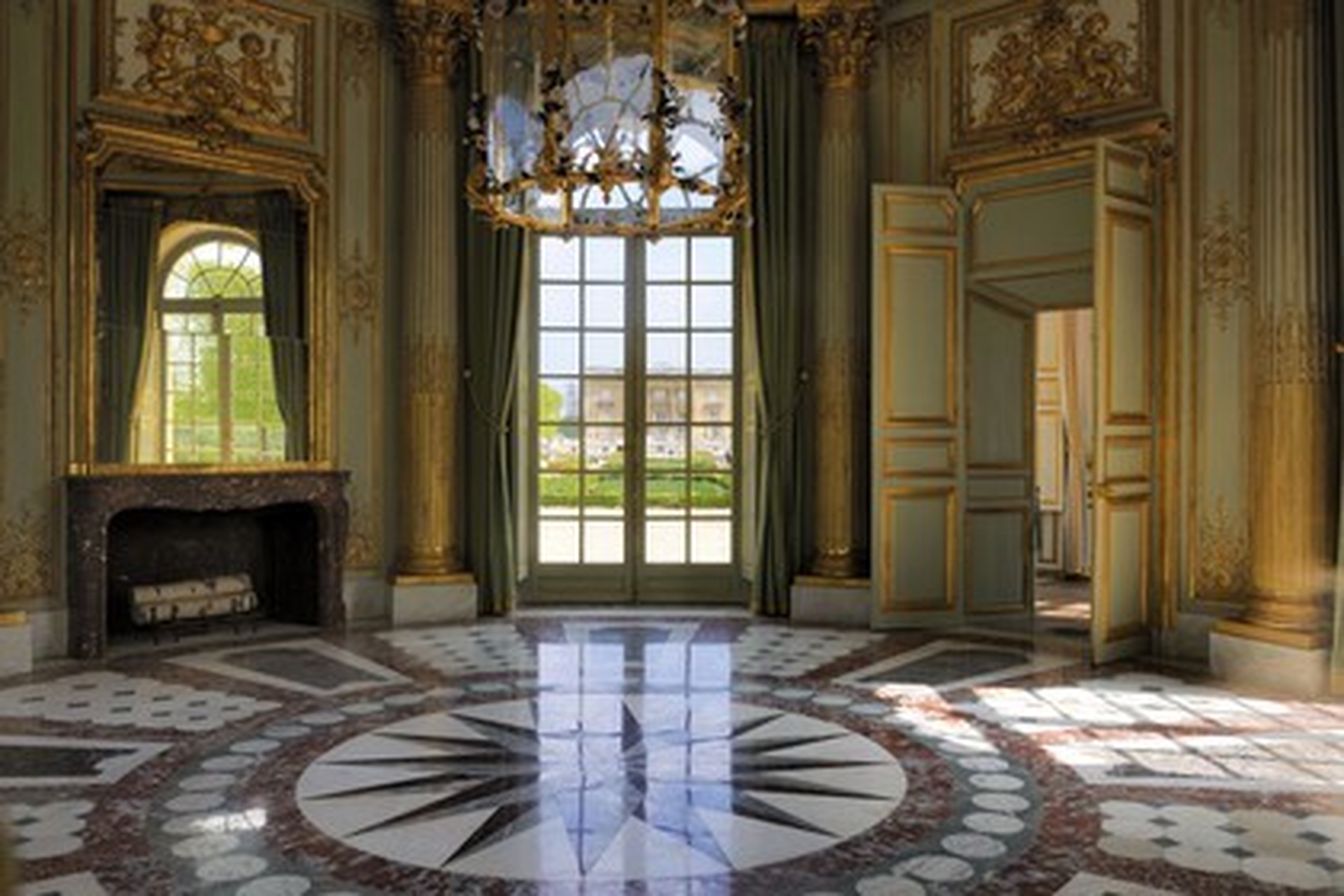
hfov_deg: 63.7
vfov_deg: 45.0
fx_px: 1083
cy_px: 448
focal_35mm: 29
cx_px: 672
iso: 100
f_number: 10
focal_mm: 29
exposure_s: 1/60
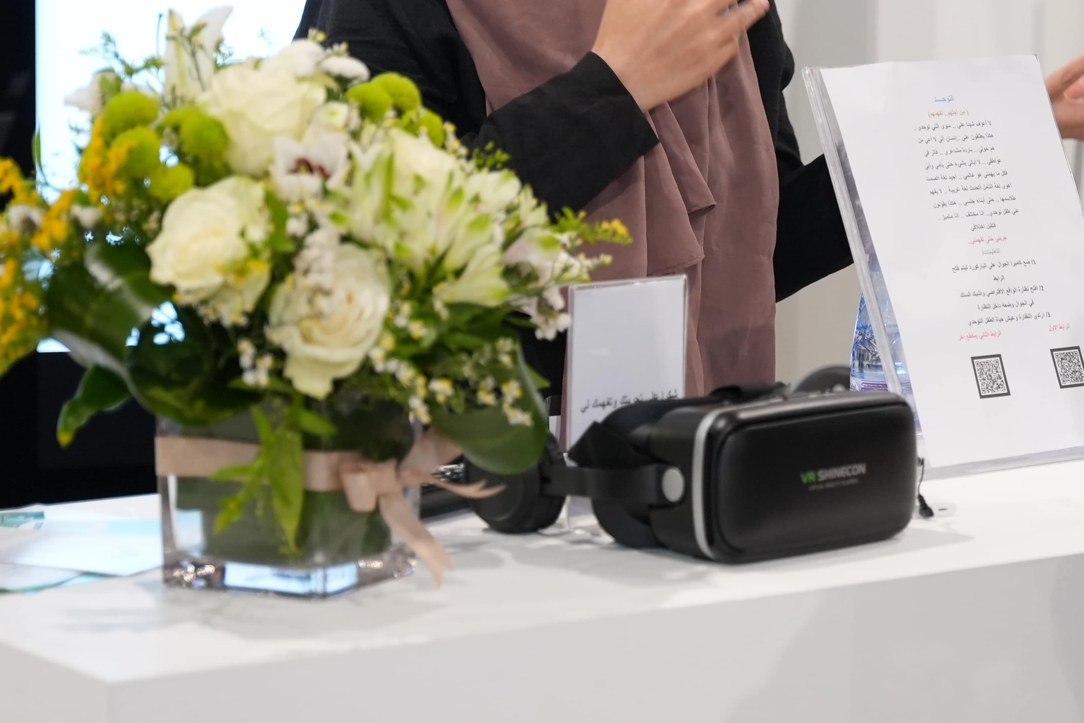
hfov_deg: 14.3
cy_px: 67
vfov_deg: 9.6
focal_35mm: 142
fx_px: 4289
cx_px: 980
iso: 1000
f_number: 2.8
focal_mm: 59.6
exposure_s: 1/160
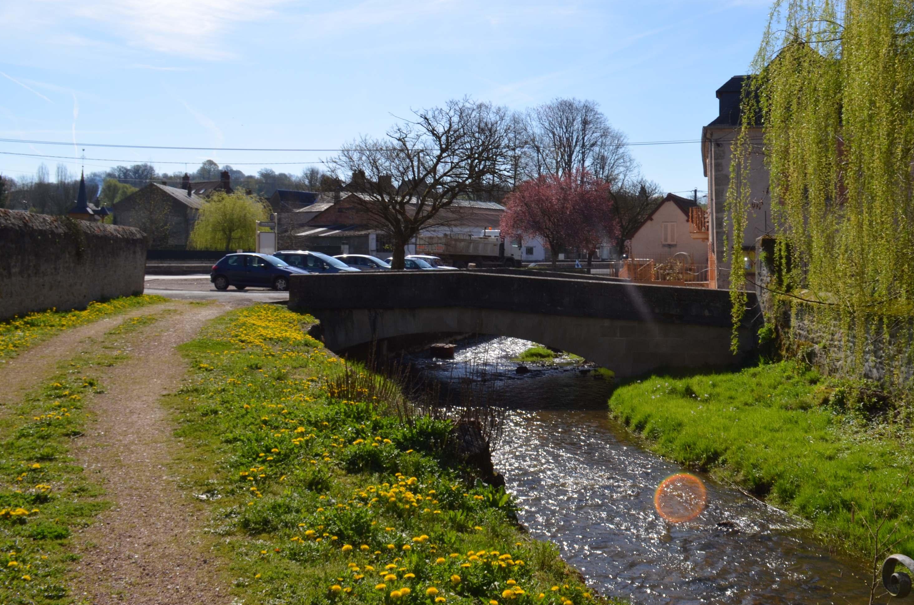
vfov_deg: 38.5
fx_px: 861
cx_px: 546
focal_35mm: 34
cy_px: 231
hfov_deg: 55.5
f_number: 10
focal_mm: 18
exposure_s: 1/200
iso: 100
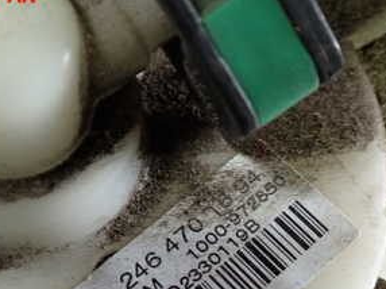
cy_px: 281
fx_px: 702
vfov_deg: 22.5
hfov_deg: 30.7
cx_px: 196
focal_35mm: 63
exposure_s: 1/30
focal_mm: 5.4
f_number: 2.3
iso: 320
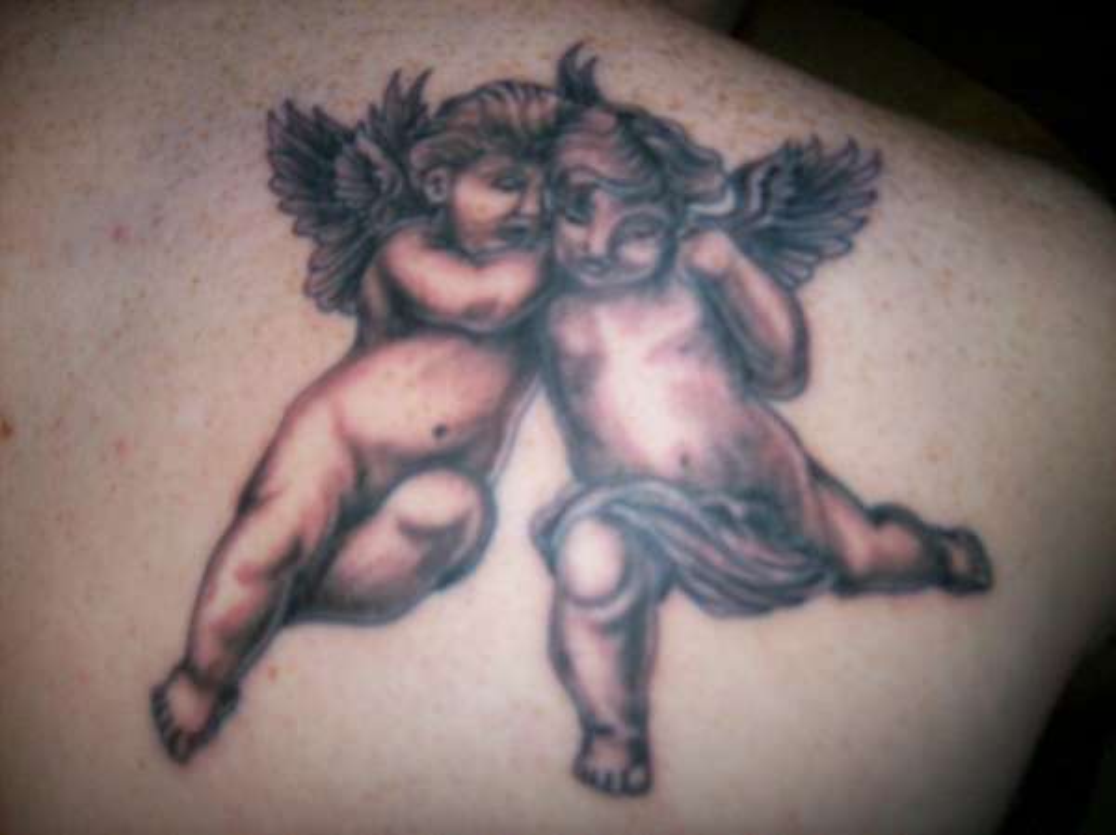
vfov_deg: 39.6
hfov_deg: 51.4
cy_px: 418
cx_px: 558
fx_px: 1160
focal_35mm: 36
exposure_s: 1/64
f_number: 2.7
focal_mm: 6
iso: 140
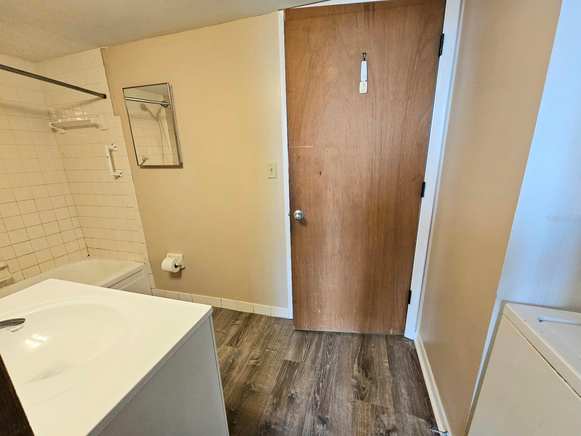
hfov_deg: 106.2
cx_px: 290
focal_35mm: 13
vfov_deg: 89.9
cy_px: 218
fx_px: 218
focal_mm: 2.2
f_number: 2.2
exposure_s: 1/60.2
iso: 200
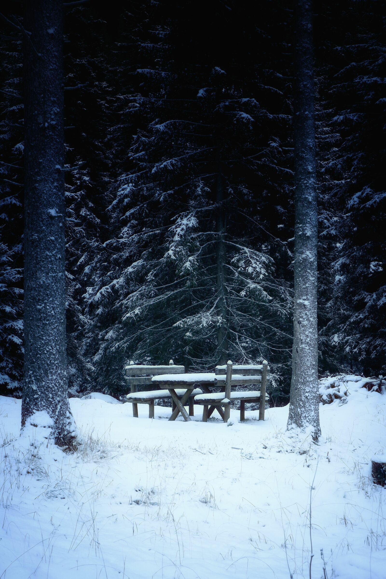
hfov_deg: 21.6
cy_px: 290
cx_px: 193
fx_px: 1013
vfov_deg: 31.9
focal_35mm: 63
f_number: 5.6
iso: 200
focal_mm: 42
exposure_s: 1/80
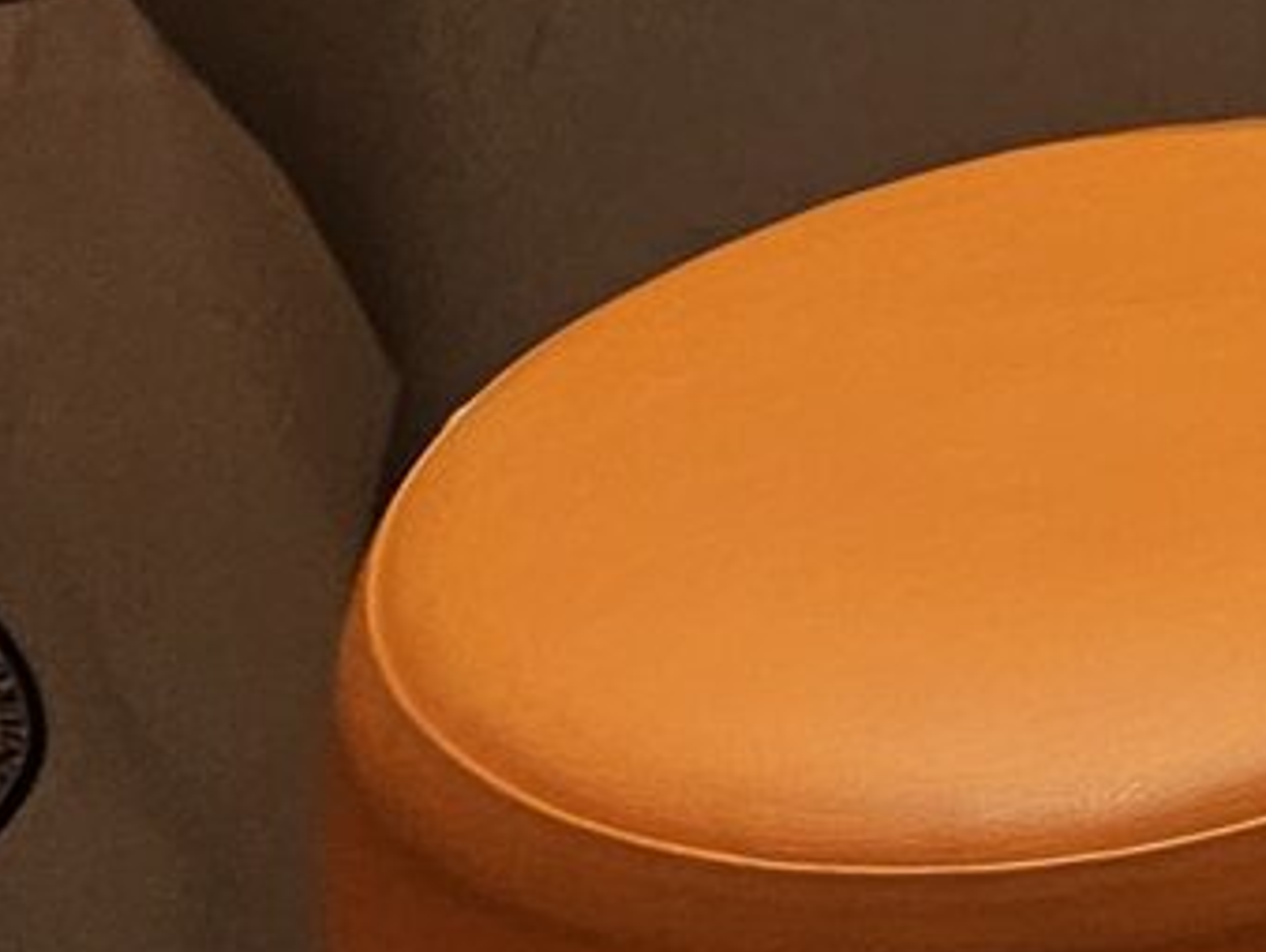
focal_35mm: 174
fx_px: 6368
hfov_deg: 9.3
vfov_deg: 7.2
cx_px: 3622
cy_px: -2305
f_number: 1.7
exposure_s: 1/120
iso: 200
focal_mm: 6.3
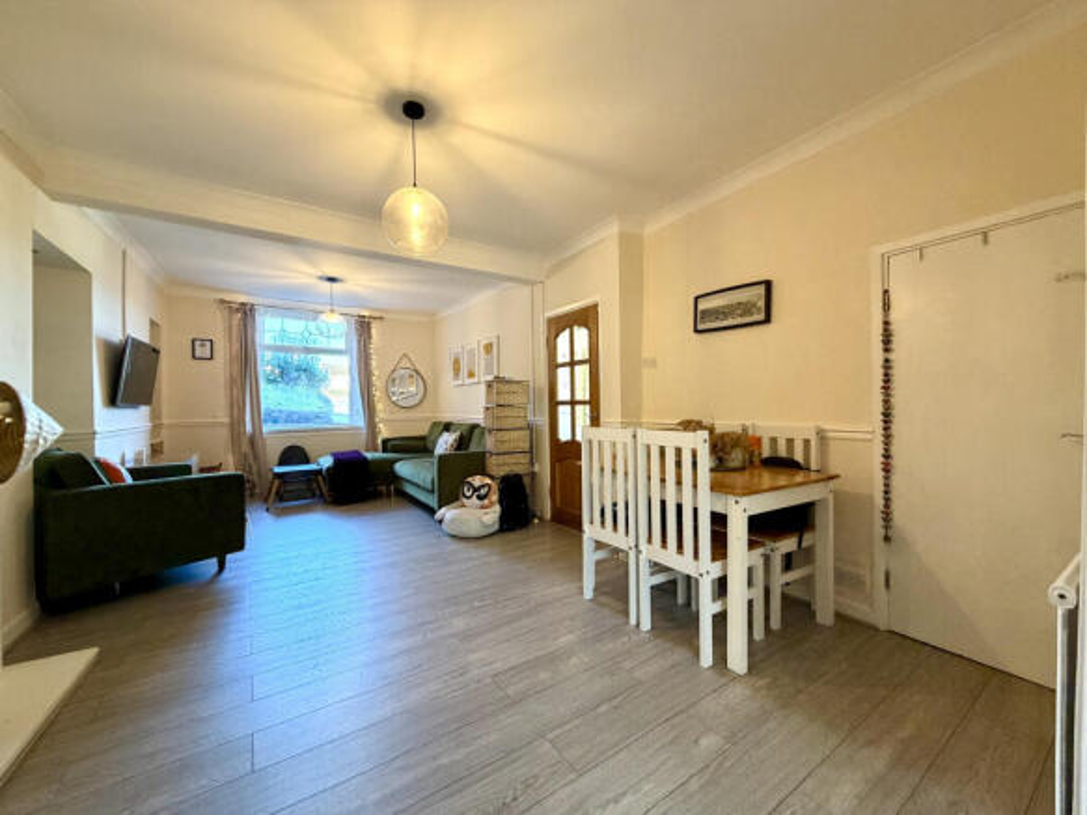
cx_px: 544
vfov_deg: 85.7
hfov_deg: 102.1
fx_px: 440
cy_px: 408
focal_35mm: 14
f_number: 2.2
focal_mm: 2.22
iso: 250
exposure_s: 1/50
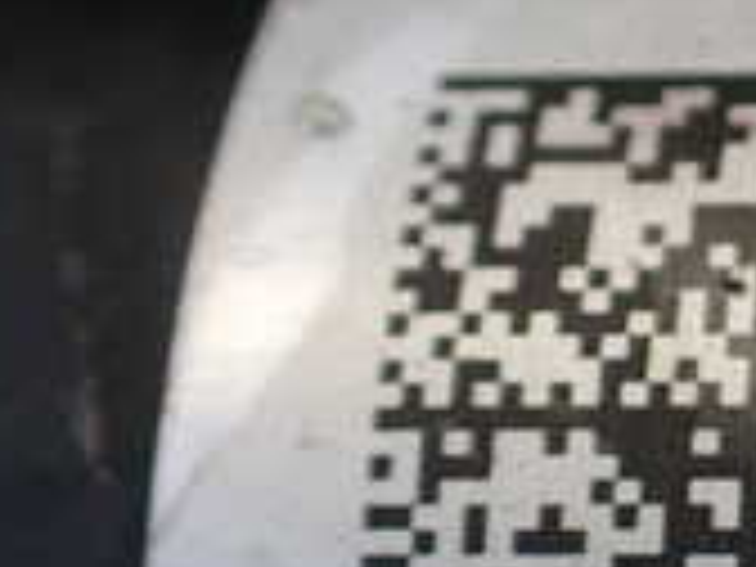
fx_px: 2337
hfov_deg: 16.0
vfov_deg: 13.8
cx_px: 1292
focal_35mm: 107
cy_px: 418
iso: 100
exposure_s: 1/160
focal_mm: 5.4
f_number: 2.3
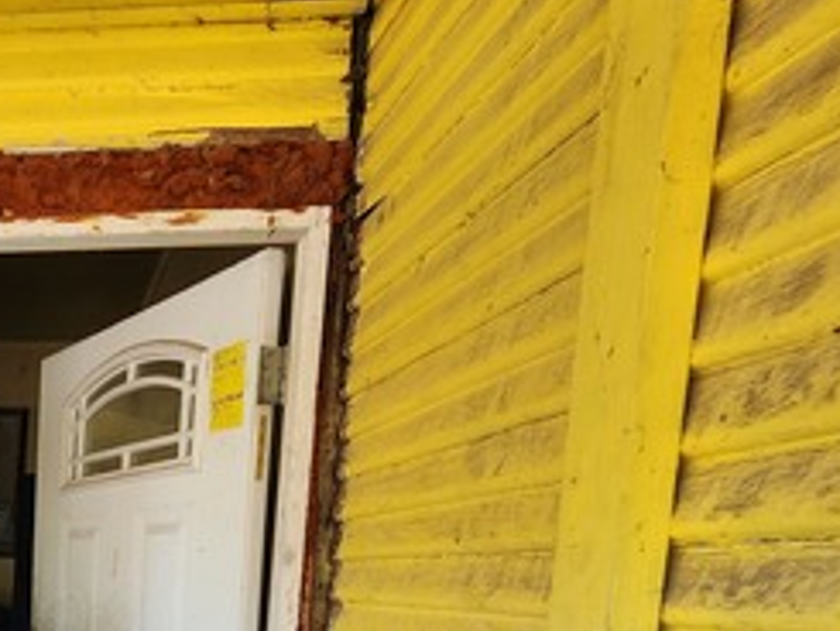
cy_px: 696
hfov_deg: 41.6
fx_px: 825
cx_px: -106
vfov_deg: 35.6
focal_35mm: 34
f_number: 2.2
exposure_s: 1/60
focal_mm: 2.2
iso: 64
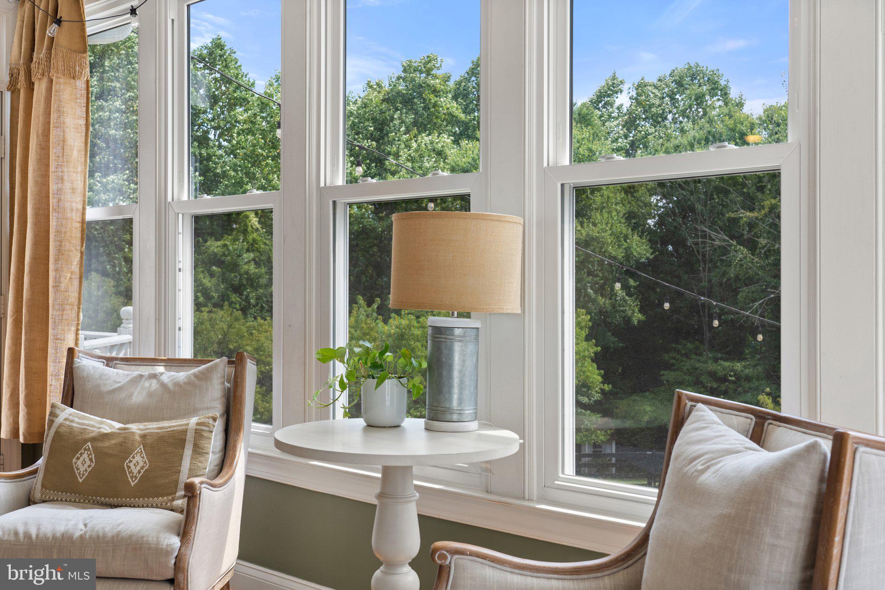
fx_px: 909
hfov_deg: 51.9
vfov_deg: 35.9
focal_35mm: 37
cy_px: 295
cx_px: 442
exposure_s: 1/80
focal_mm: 37
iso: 800
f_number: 7.1
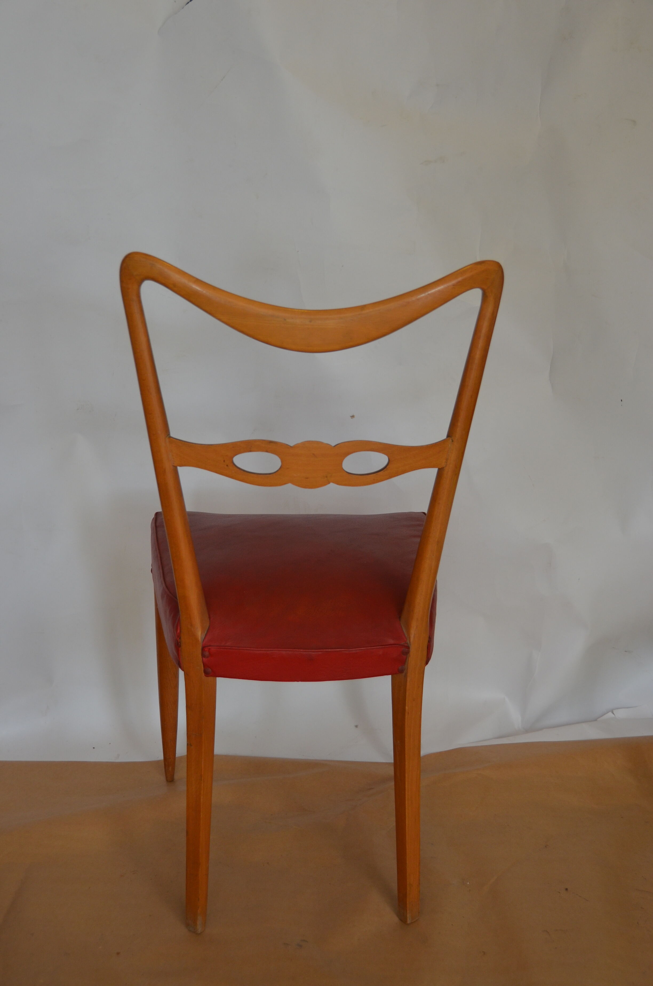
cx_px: 326
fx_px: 1148
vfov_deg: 46.5
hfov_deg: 31.8
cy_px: 493
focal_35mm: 42
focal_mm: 28
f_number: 4
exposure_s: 1/60
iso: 400
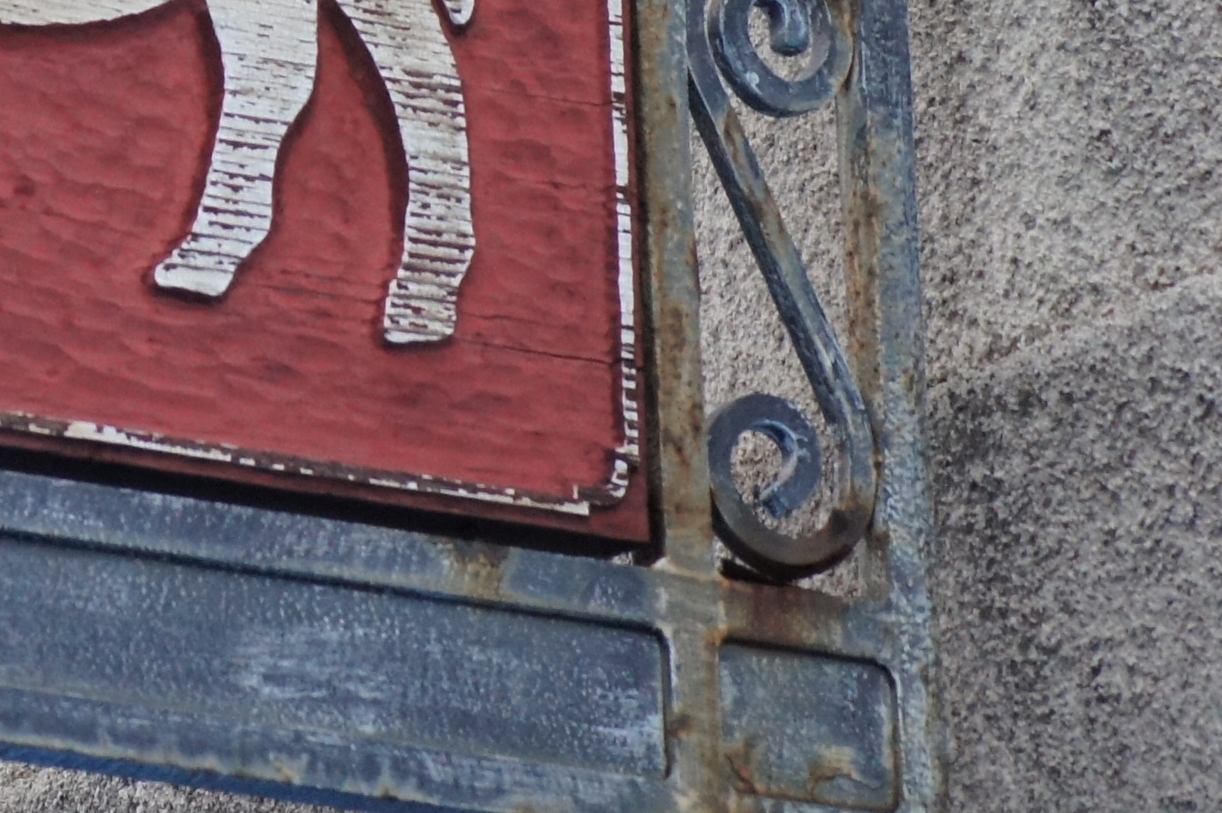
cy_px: -317
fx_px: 15130
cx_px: -154
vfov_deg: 3.1
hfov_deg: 4.6
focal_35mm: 446
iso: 1600
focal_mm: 90
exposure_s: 1/80
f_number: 6.3
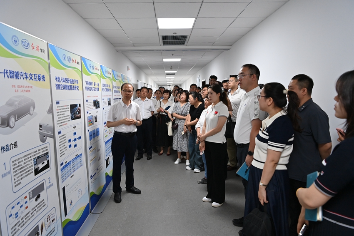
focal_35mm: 26
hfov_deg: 69.4
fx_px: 256
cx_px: 177
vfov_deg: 49.6
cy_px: 118
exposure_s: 1/100
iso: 2000
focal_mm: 26
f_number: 5
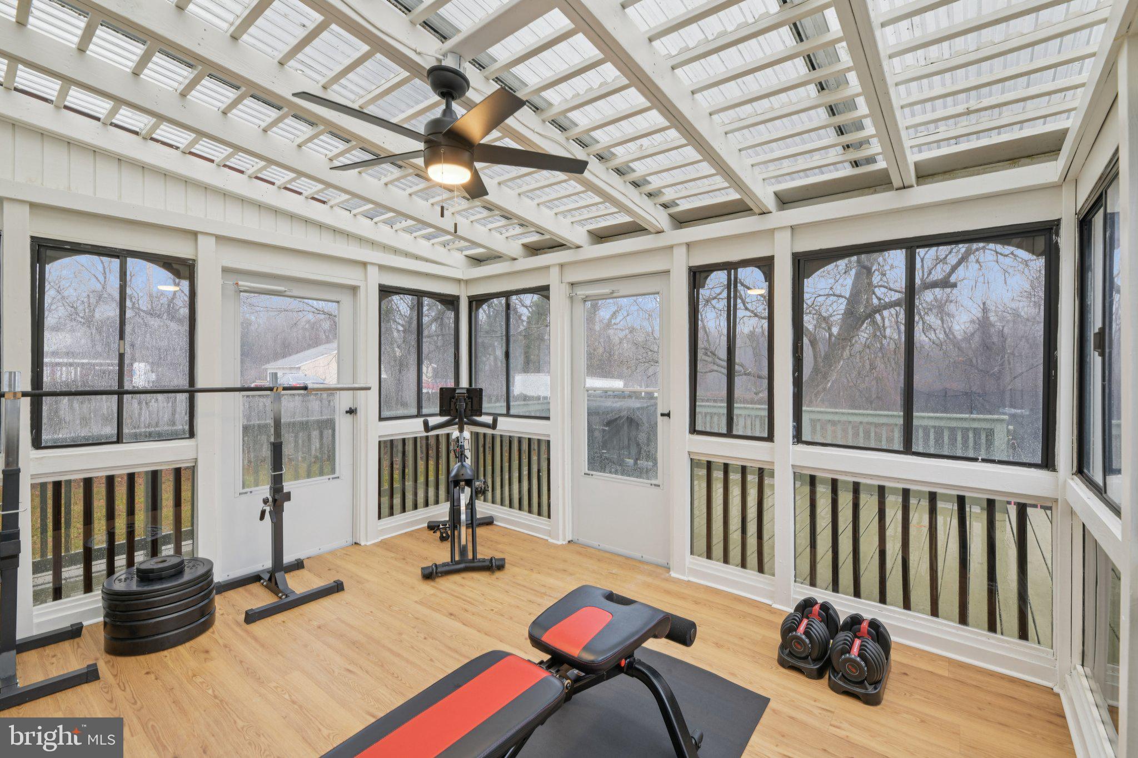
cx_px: 569
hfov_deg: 100.4
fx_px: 474
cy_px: 379
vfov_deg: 77.3
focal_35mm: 15
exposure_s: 1/15
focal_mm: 15
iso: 200
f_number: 8
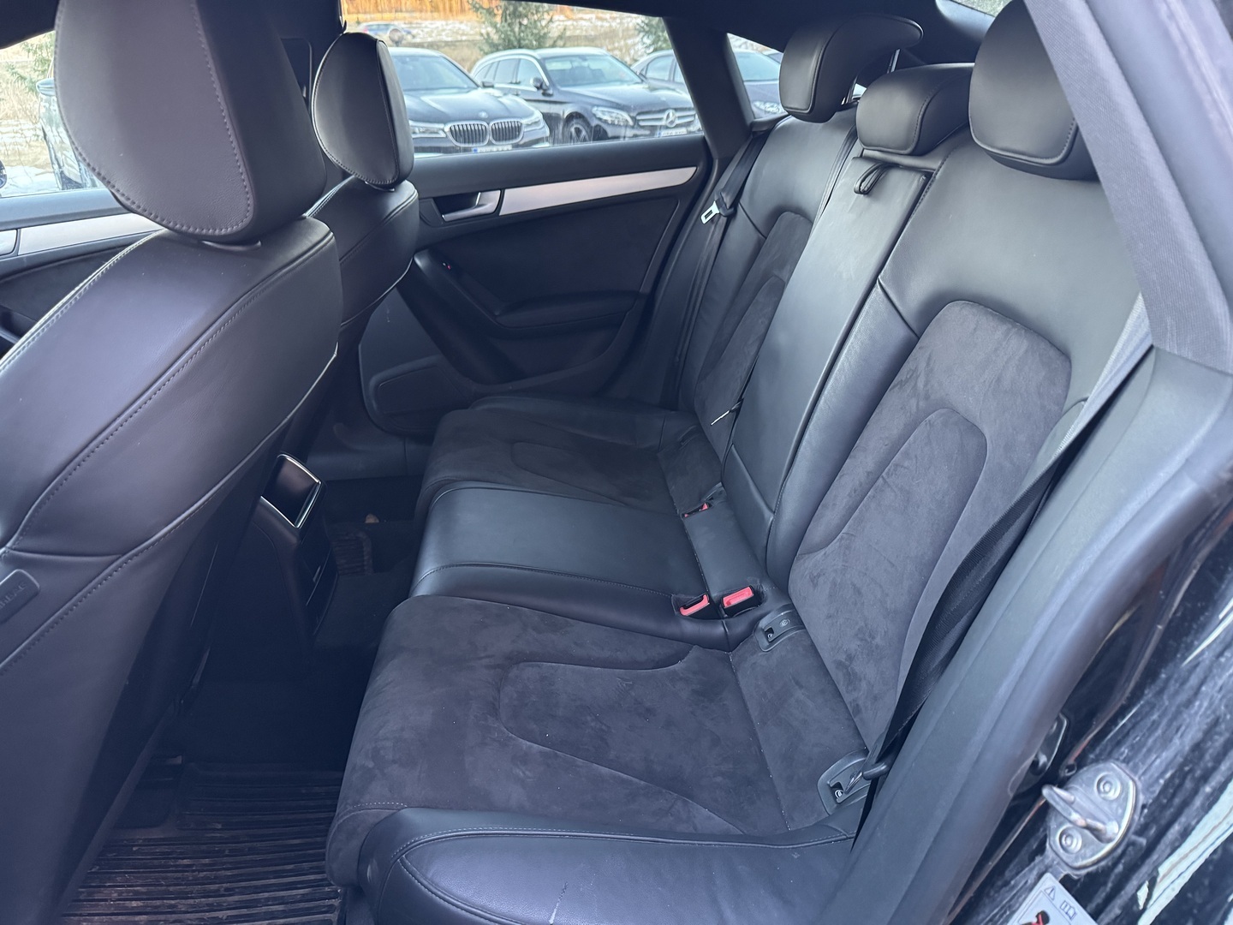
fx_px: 855
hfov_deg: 71.6
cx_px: 616
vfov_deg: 56.8
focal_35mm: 24
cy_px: 462
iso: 800
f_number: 1.78
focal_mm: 6.76
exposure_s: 1/37
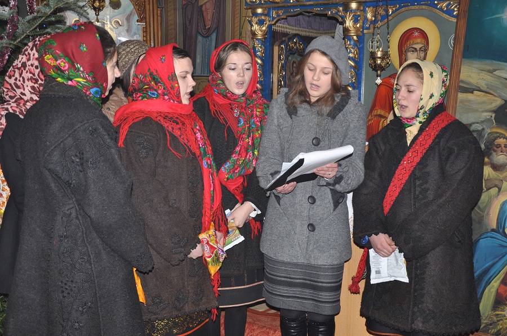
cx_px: 254
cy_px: 168
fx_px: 633
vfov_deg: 29.8
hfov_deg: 43.7
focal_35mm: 45
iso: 500
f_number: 4.2
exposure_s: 1/60
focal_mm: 30
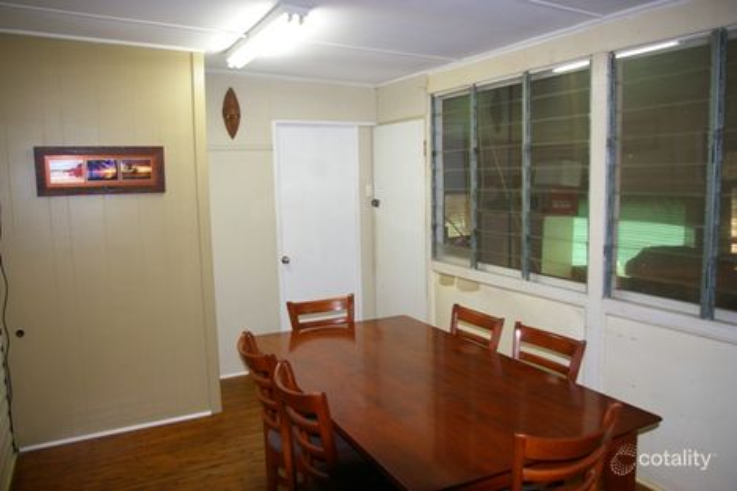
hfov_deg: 67.4
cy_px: 246
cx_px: 368
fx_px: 553
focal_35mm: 27
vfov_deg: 47.9
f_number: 3.5
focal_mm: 18
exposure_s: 1/30
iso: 200
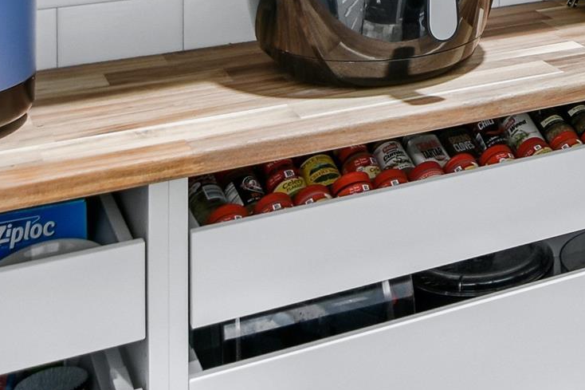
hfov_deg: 26.8
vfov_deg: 16.6
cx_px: 644
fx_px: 1122
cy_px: -302
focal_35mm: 69
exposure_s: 1/3
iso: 160
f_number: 2.8
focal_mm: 11
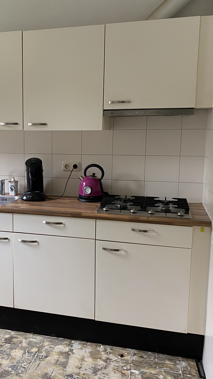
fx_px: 382
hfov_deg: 30.4
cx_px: 40
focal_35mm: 38
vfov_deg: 52.8
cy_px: 189
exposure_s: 1/50
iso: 80
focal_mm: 4.25
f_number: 1.8
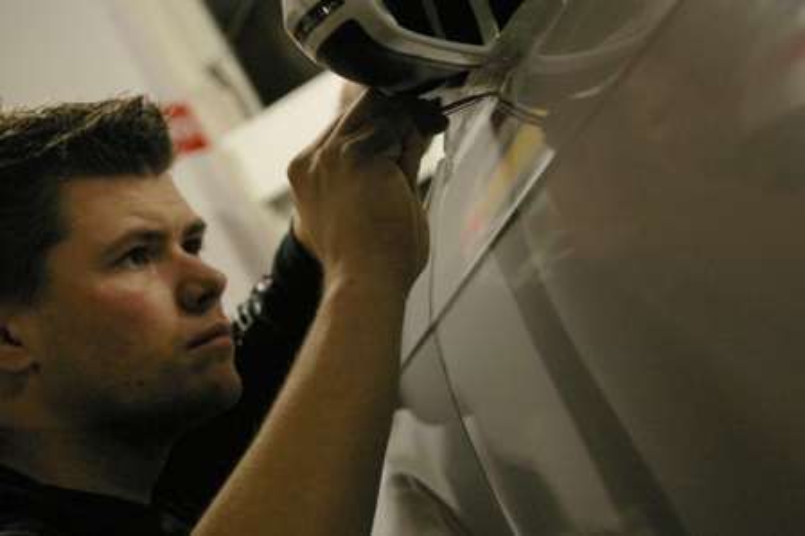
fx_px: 2681
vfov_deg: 11.4
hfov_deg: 17.1
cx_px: 402
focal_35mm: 120
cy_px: 268
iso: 3200
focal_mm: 80
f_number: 5.6
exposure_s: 1/20
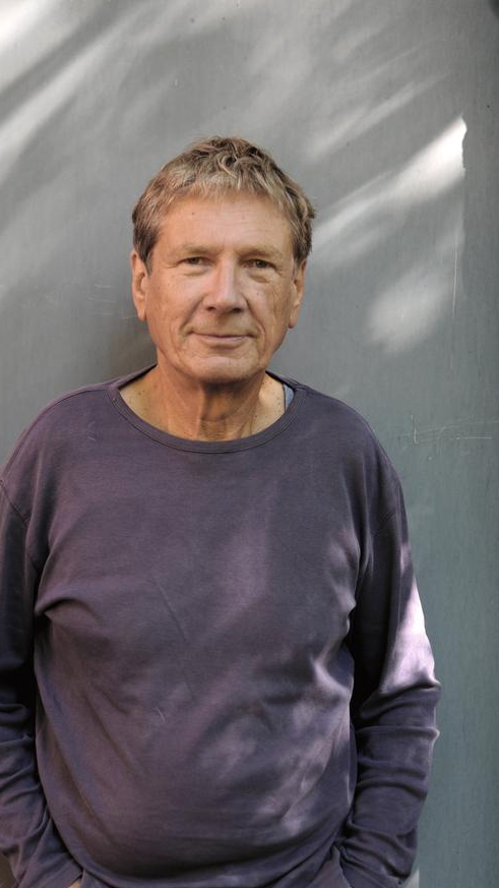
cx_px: 184
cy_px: 521
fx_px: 1694
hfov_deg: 16.7
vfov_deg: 29.3
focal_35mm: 72
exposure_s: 1/320
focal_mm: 50
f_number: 2.2
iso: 250
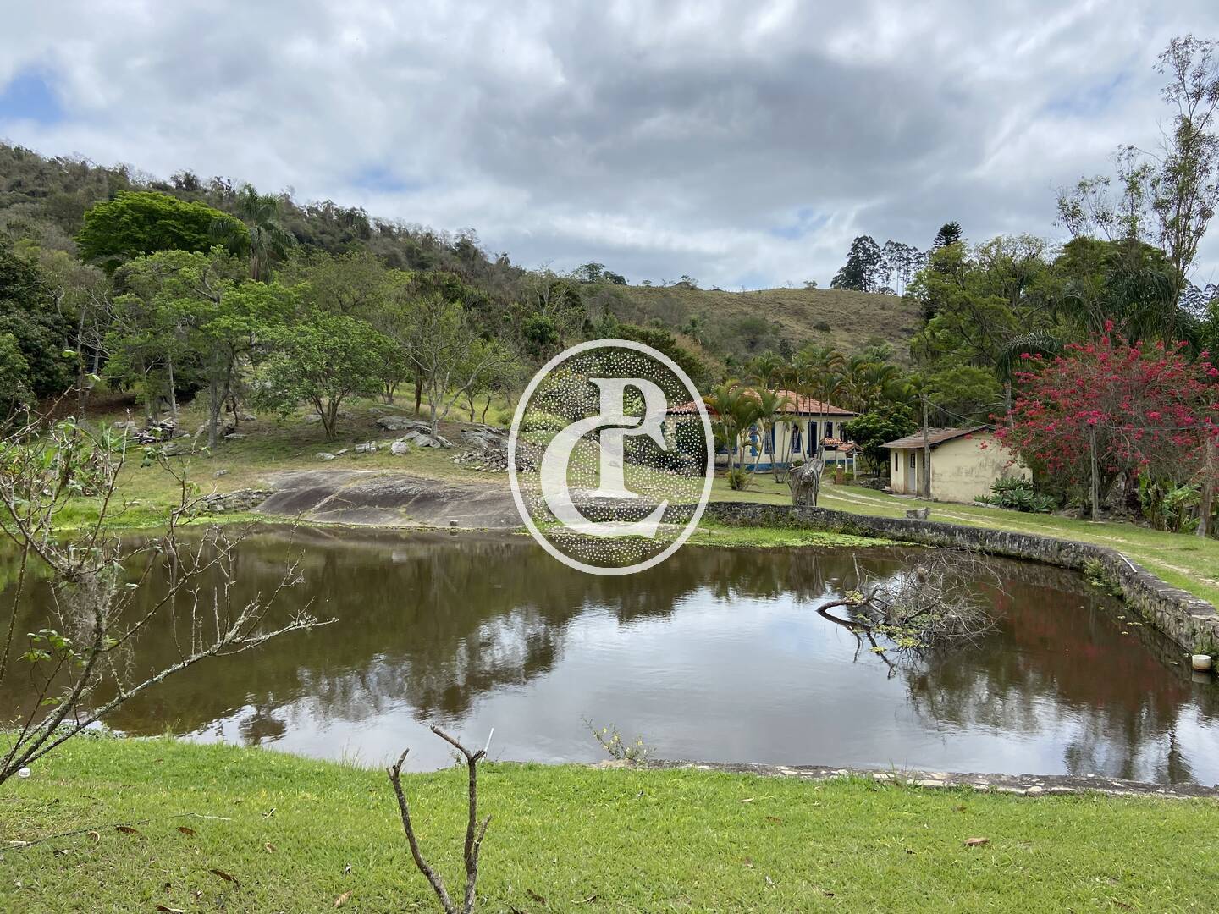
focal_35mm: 26
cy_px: 457
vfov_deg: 53.1
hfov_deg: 67.3
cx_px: 610
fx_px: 916
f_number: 1.8
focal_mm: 4.25
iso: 32
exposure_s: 1/3731
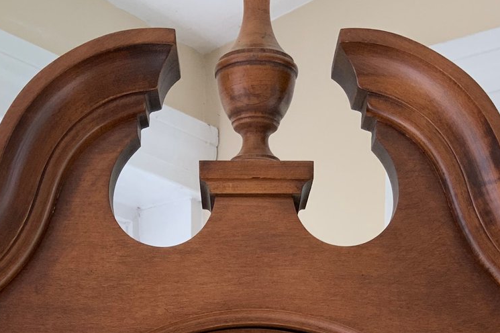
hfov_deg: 25.1
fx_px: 1124
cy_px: 552
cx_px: 226
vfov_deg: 15.1
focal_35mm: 81
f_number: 1.8
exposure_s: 1/122
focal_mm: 3
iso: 32
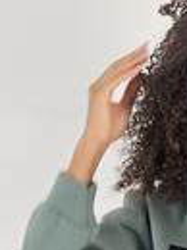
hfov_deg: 6.0
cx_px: 249
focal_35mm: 245
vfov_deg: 8.0
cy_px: 289
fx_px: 1771
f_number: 2.8
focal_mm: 9
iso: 64
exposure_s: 1/100
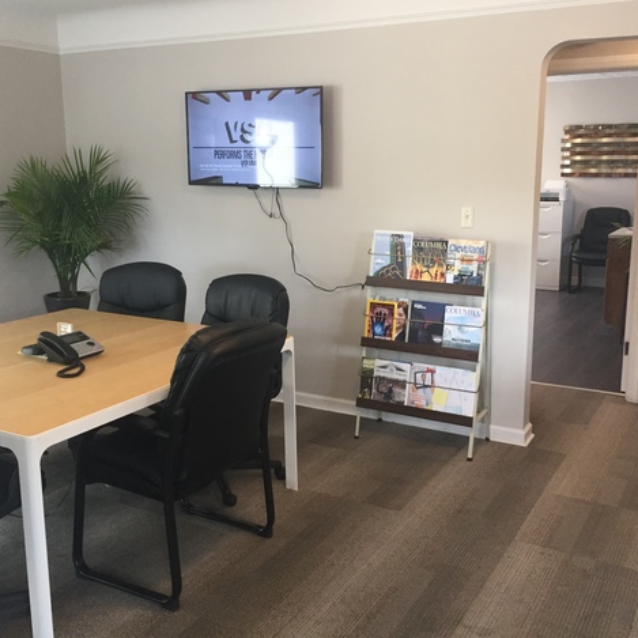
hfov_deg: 47.2
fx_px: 730
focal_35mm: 35
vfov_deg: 47.2
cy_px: 313
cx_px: 347
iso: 50
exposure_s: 1/30
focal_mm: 4.15
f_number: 2.2
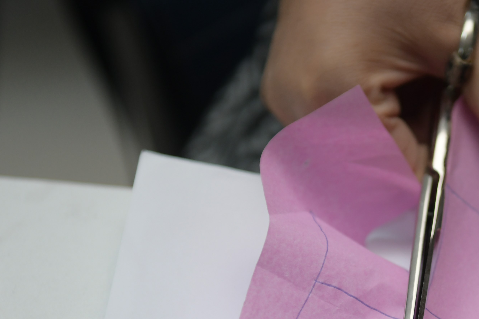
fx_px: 2169
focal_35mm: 163
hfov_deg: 12.5
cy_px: 366
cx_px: 404
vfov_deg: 8.3
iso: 640
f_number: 2.8
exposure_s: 1/250
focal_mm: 70
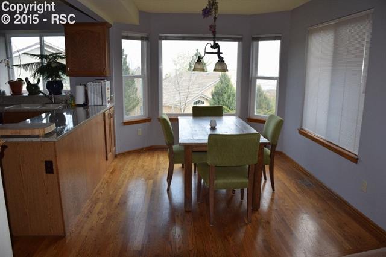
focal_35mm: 27
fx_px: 289
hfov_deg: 67.4
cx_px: 193
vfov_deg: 47.9
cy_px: 128
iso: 250
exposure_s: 1/125
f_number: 5.6
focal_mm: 18
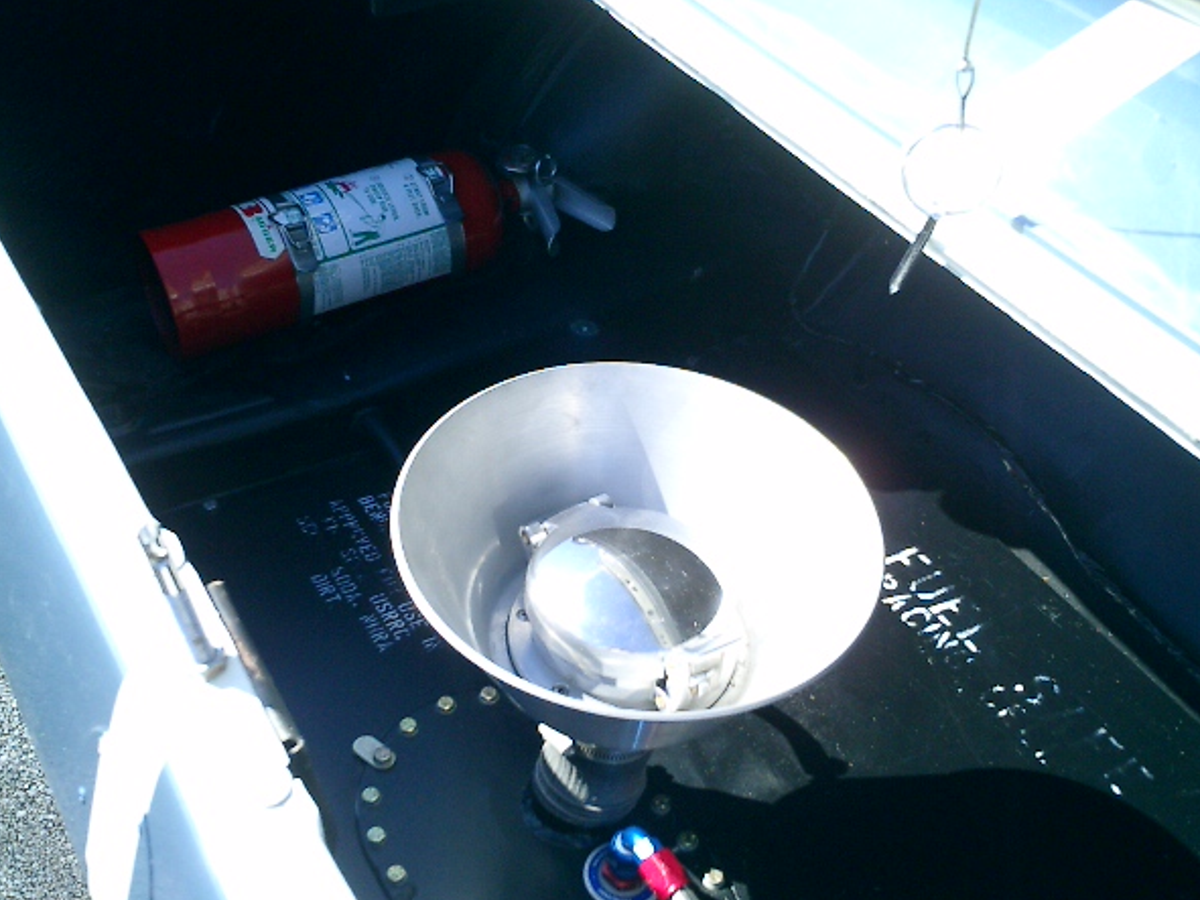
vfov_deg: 36.8
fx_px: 1352
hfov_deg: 47.9
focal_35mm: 39
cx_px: 573
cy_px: 486
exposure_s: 1/640
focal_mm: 7.5
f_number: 3.2
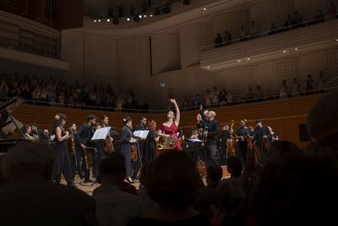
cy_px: 113
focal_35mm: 35
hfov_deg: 54.4
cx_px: 169
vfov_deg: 37.9
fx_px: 329
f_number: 5
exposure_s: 1/160
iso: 1600
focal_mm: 35
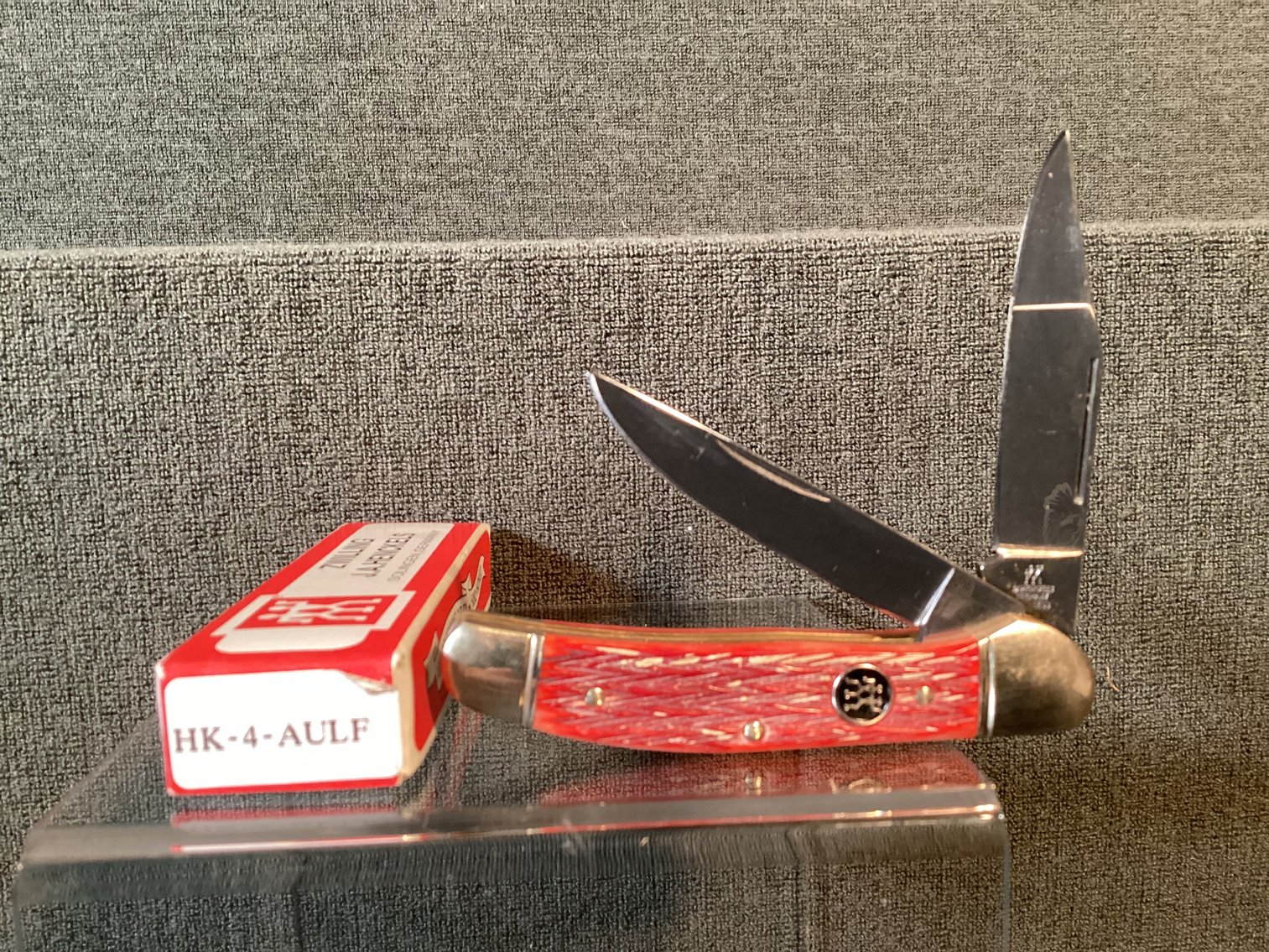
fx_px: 1137
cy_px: 476
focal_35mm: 31
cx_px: 634
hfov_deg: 58.3
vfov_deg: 45.4
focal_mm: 3.3
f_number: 2.4
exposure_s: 1/30
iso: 320
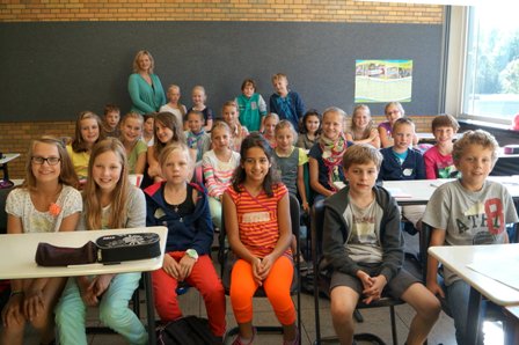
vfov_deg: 43.5
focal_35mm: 30
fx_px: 432
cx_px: 260
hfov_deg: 62.0
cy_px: 172
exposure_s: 1/160
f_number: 4
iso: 320
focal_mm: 20
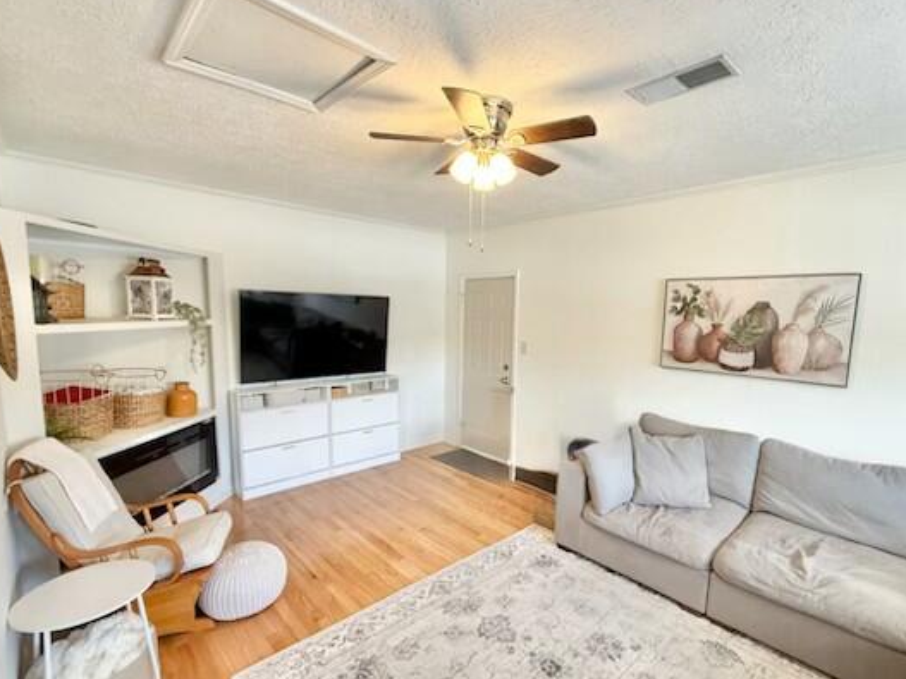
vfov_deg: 74.6
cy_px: 363
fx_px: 445
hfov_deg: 90.8
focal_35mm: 17
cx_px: 497
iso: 250
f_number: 2.2
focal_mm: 2.22
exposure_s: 1/120
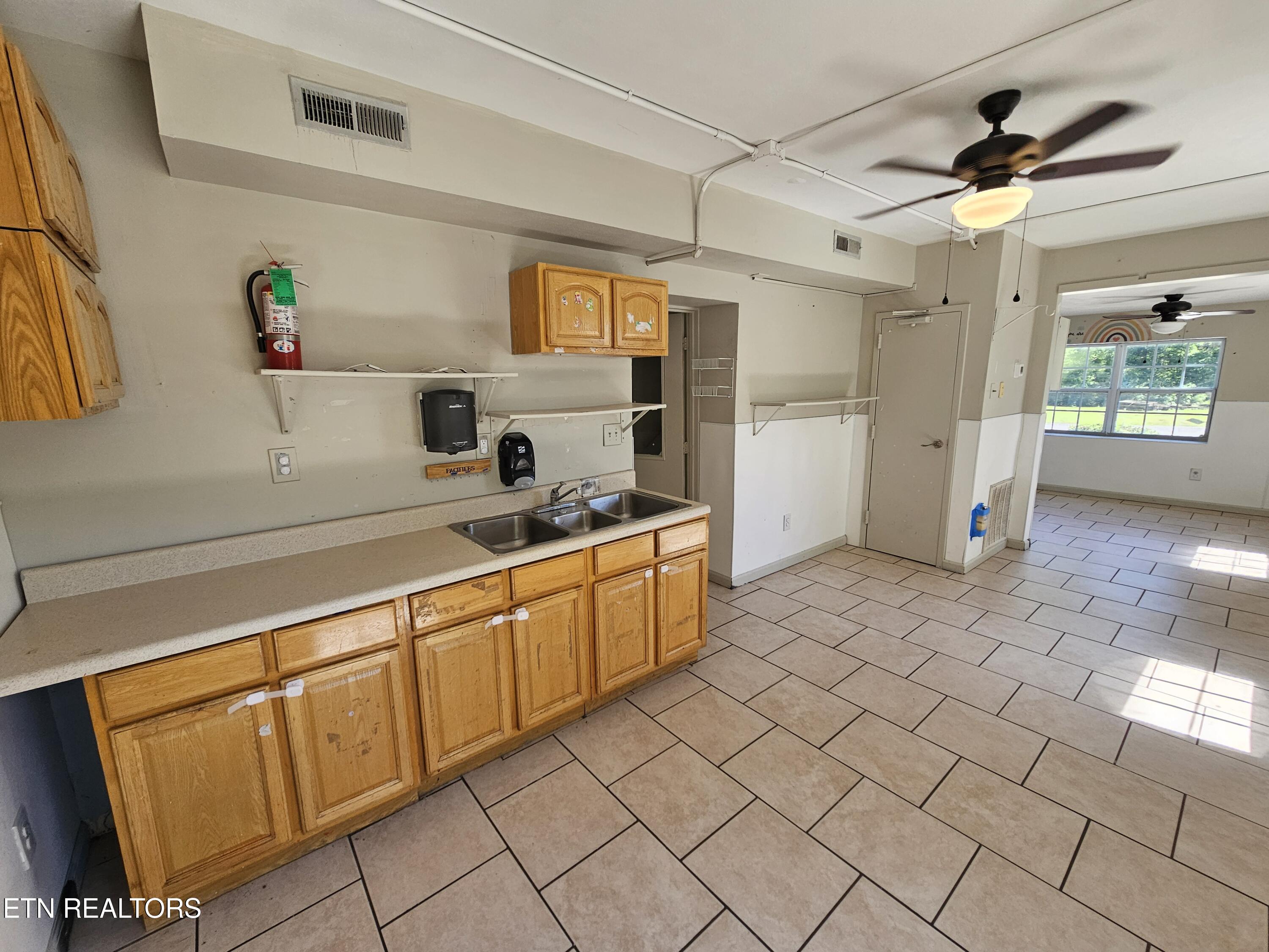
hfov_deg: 106.2
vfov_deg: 89.9
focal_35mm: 13
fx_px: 477
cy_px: 476
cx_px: 634
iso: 80
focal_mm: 2.2
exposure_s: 1/120
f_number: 2.2
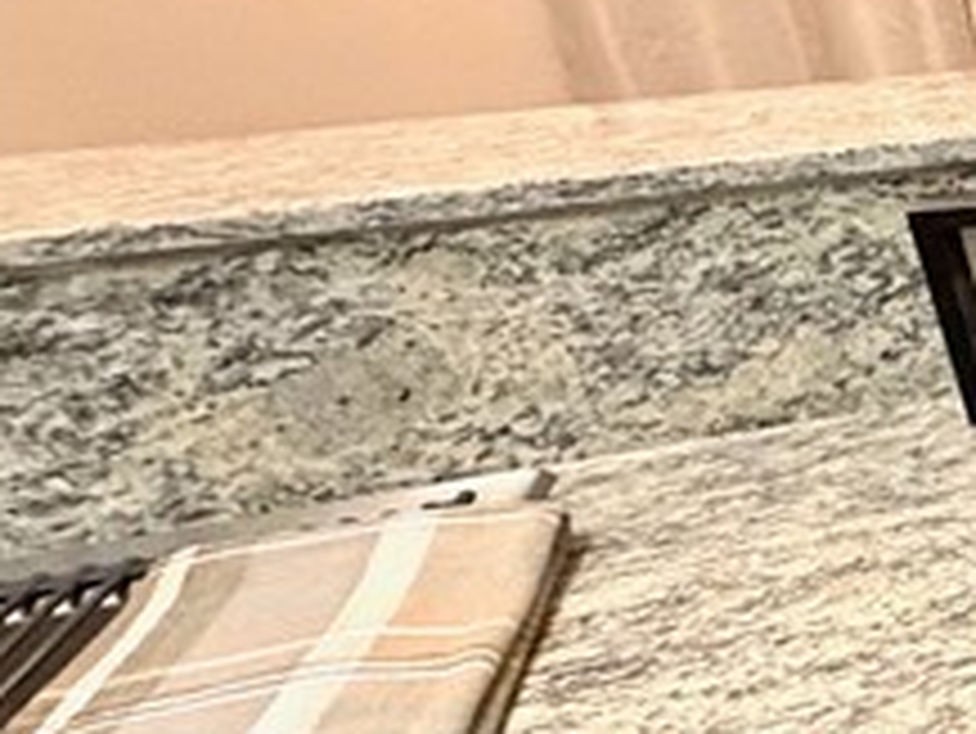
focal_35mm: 66
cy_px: 437
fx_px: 1862
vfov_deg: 22.2
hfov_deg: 15.9
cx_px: 2262
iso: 640
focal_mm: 2.22
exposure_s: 1/60
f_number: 2.2
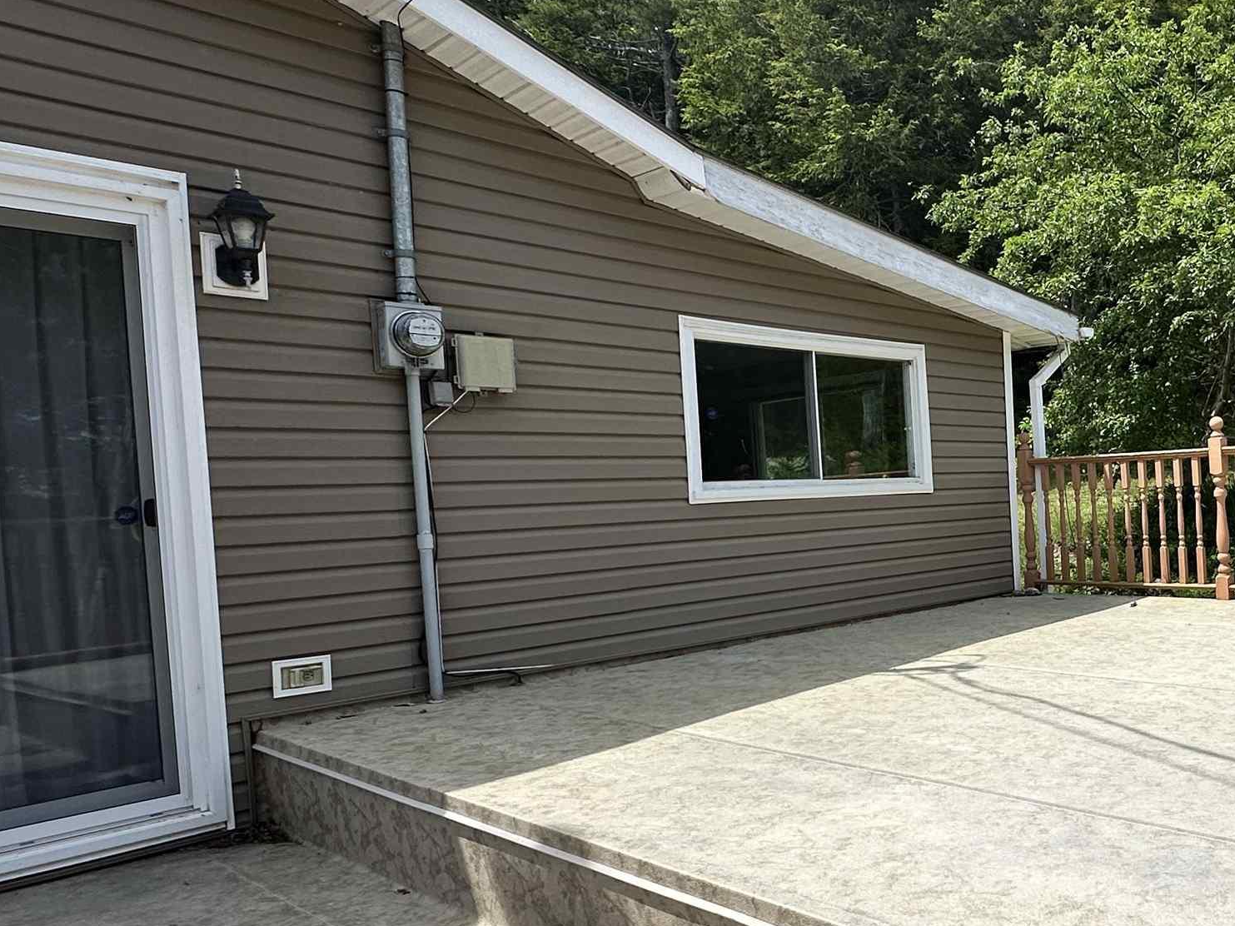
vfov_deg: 48.1
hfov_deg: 55.2
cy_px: 530
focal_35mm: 29
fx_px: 1035
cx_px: 1064
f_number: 2.2
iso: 40
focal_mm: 2.22
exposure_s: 1/1795
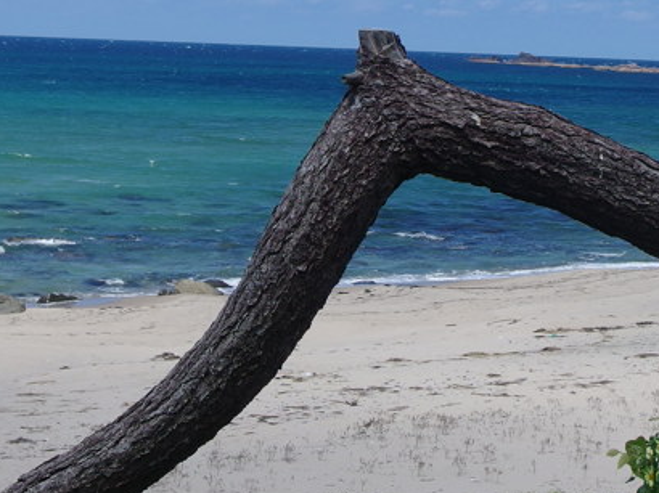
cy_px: 26
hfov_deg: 18.7
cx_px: 381
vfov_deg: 13.9
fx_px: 1998
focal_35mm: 105
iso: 100
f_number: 4
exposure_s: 1/1000
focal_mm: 9
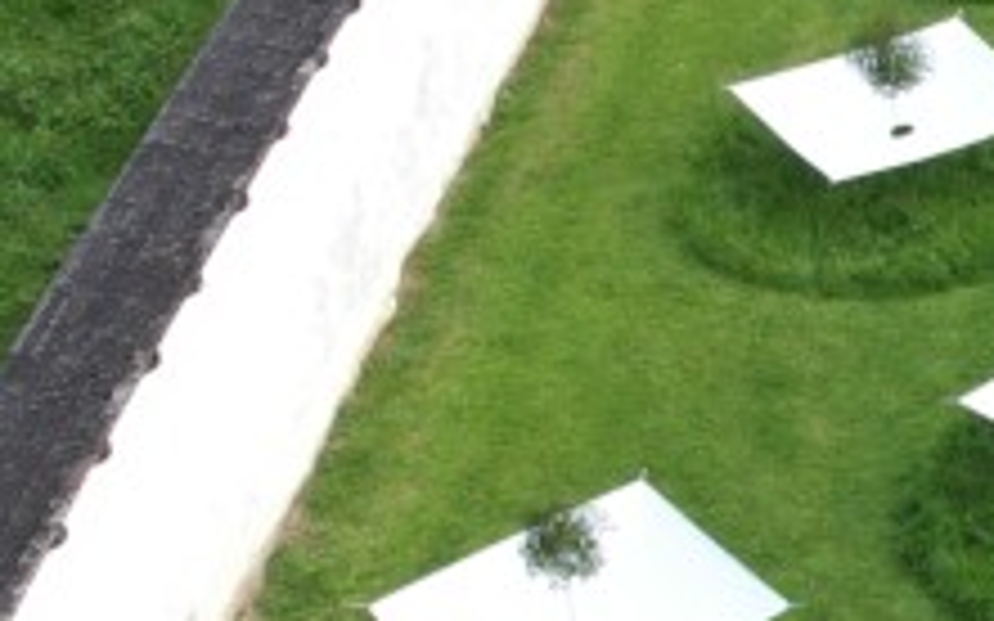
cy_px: 490
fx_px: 3304
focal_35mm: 122
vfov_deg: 10.7
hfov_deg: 14.4
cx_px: 1943
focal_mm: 8.38
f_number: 2.8
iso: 100
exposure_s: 1/350
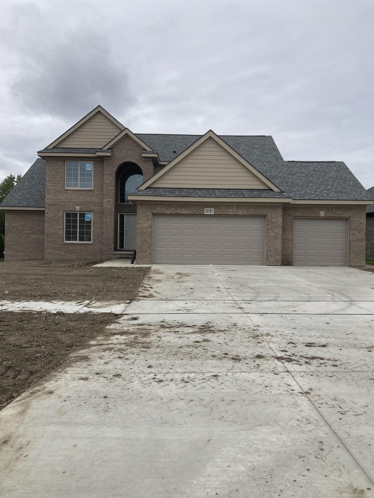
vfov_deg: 63.4
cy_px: 249
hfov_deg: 49.7
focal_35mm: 28
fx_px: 403
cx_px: 187
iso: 20
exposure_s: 1/1517
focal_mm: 3.99
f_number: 1.8
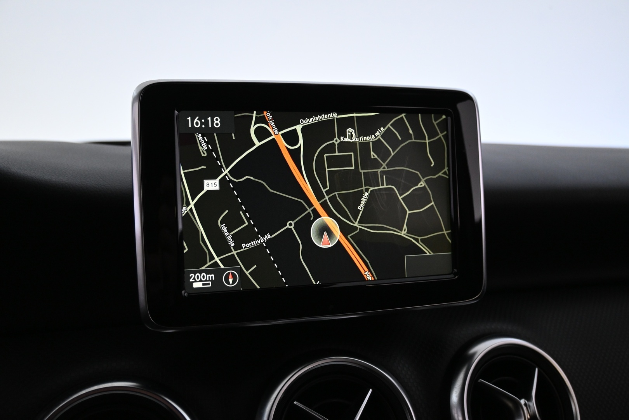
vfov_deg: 35.5
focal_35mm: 38
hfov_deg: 51.3
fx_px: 655
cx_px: 314
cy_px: 210
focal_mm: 25
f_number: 4.2
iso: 1800
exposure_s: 1/40
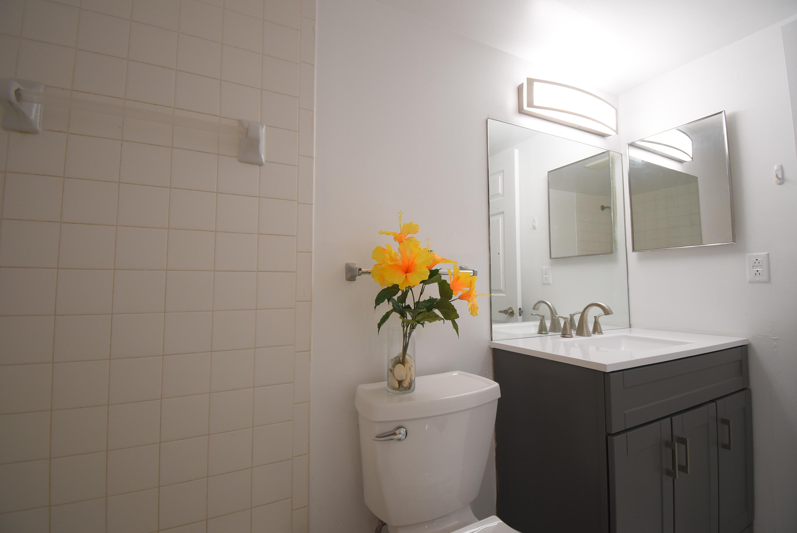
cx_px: 398
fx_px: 332
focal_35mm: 15
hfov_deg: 100.3
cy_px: 266
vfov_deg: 77.4
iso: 400
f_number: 4.5
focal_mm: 10
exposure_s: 1/60
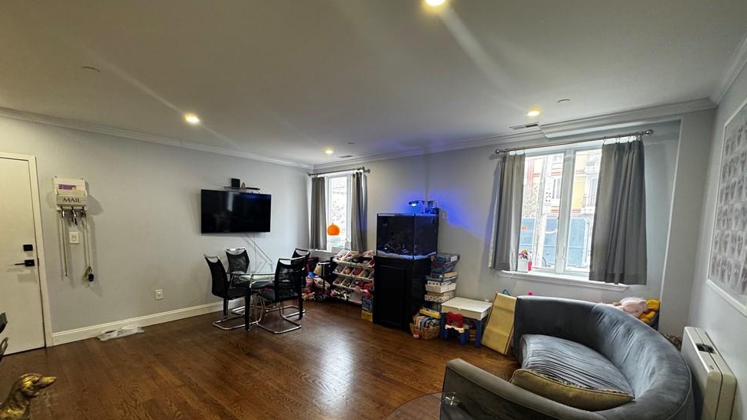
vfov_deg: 66.3
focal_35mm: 16
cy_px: 256
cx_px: 364
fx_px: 317
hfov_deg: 99.3
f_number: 2.2
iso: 200
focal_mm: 2.22
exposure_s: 1/60
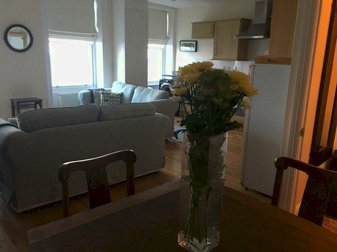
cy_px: 126
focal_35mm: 29
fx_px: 282
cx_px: 168
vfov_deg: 48.2
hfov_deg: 61.7
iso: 100
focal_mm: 4.15
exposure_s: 1/10
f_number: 2.2
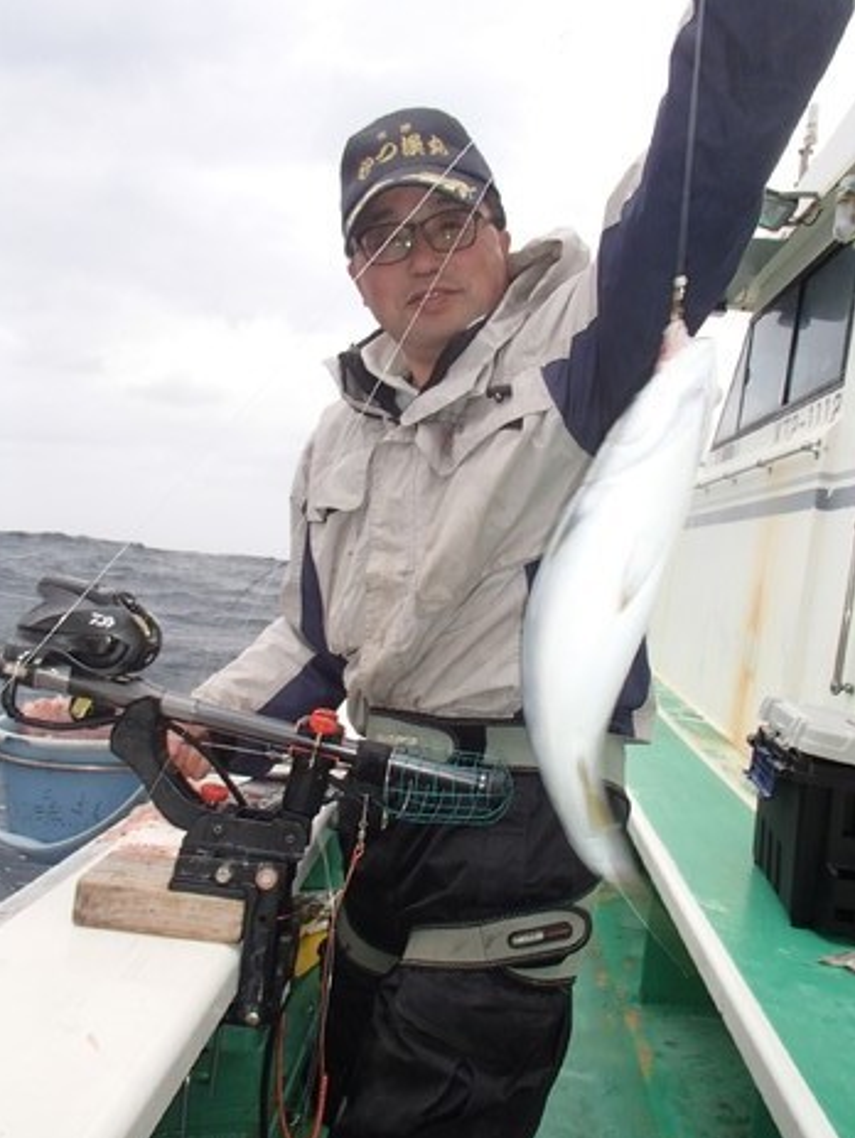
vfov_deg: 61.6
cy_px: 565
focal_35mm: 29
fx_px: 954
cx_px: 435
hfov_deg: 48.3
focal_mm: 5
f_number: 3.9
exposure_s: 1/160
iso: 100
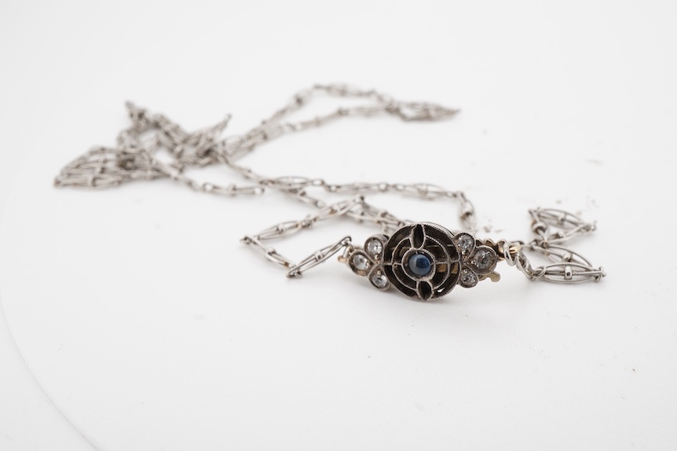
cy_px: 225
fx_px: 883
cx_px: 346
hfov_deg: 41.9
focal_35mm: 47
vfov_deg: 28.6
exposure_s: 1/125
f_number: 22
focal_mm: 30
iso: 250
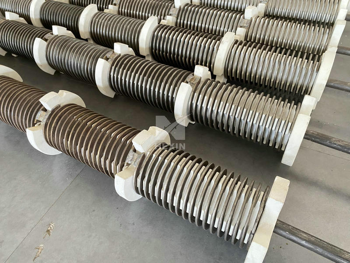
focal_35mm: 26
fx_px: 263
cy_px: 132
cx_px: 175
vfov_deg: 53.1
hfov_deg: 67.3
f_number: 1.8
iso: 320
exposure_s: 1/60
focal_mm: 4.25
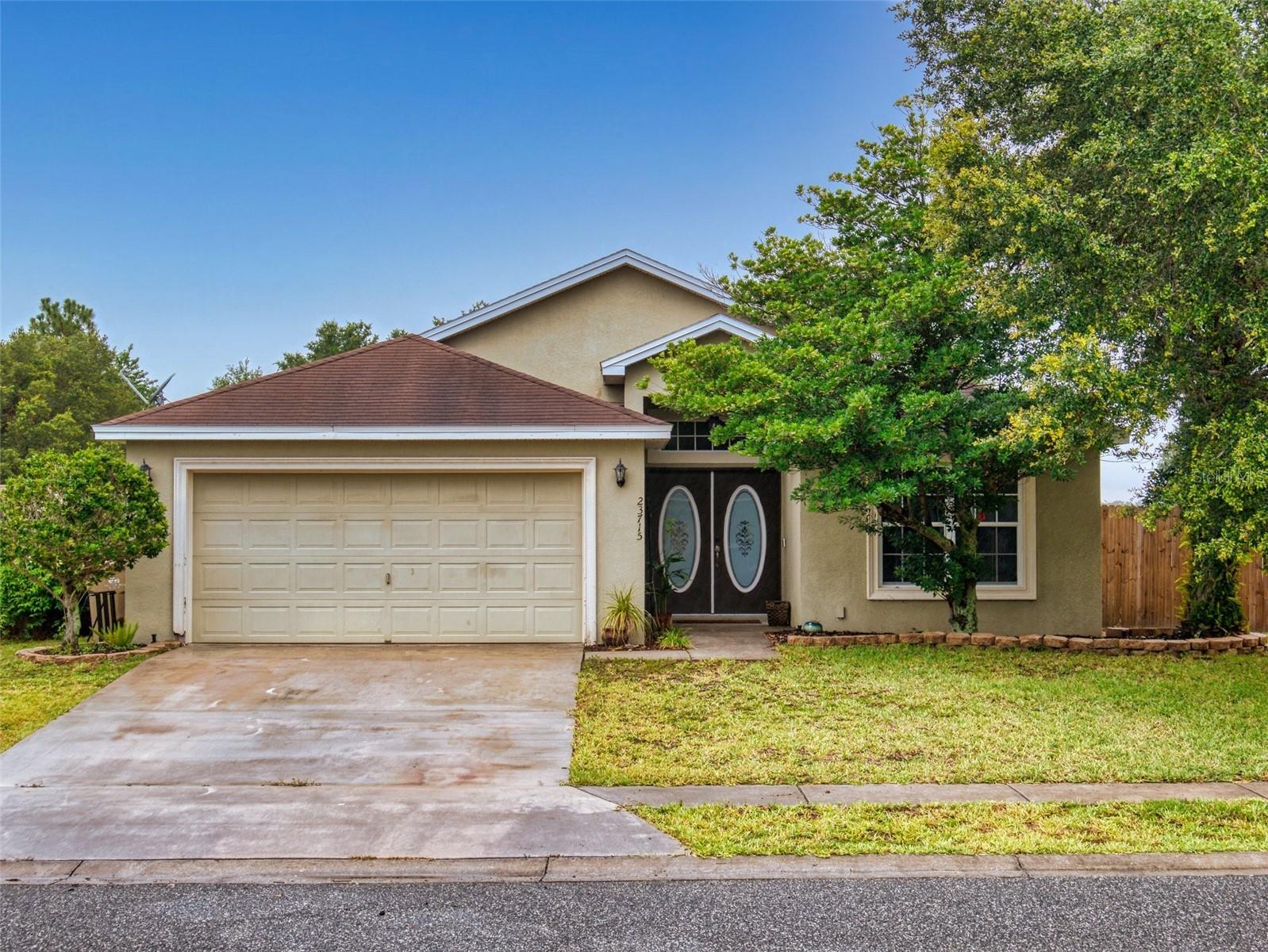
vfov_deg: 26.1
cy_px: 476
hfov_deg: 34.3
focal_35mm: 56
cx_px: 634
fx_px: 2052
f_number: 8
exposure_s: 1/400
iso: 200
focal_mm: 28
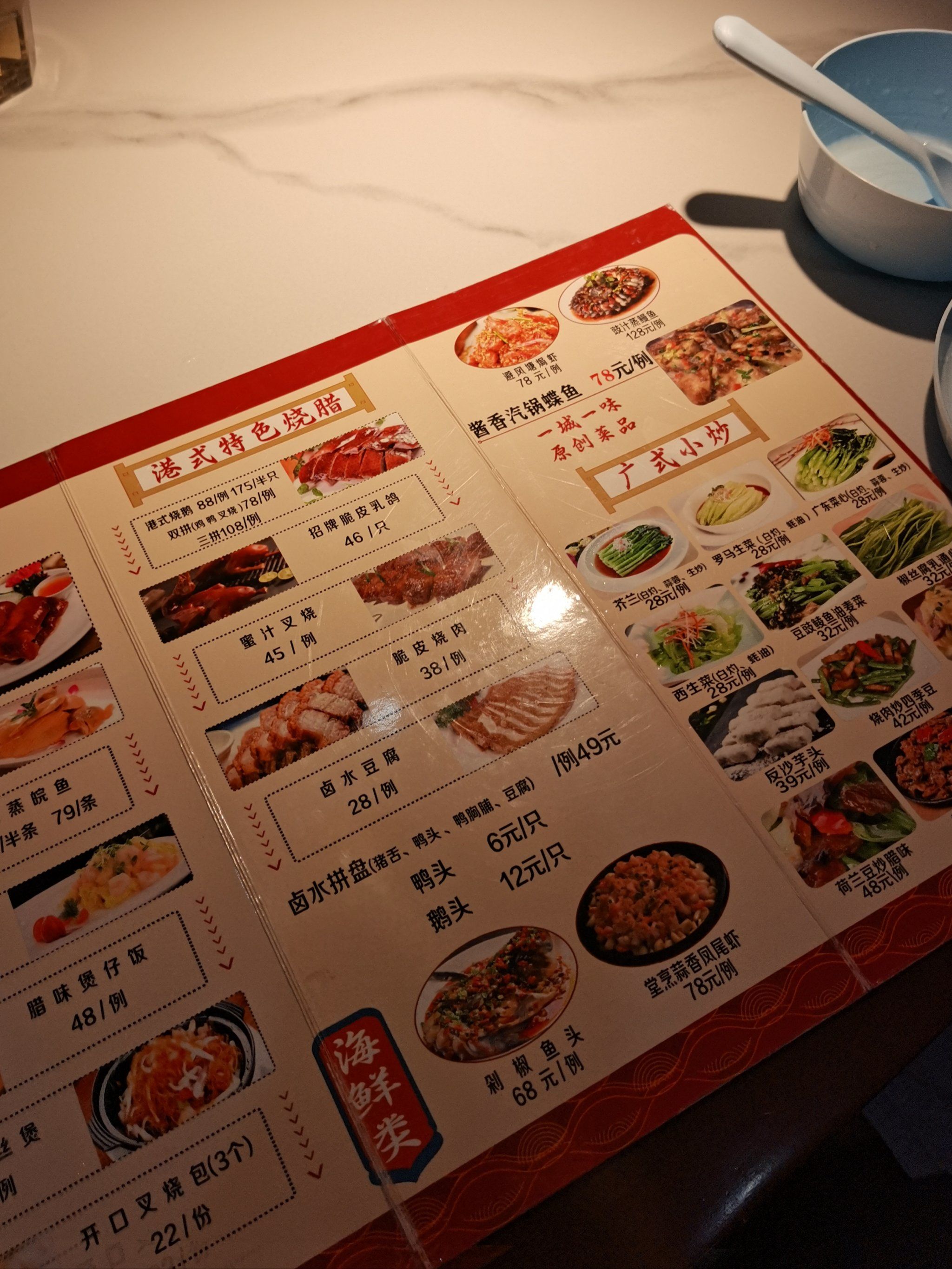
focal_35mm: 27
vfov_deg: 65.3
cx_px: 476
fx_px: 990
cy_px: 634
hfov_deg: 51.4
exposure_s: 1/476
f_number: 1.9
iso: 50
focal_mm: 4.94
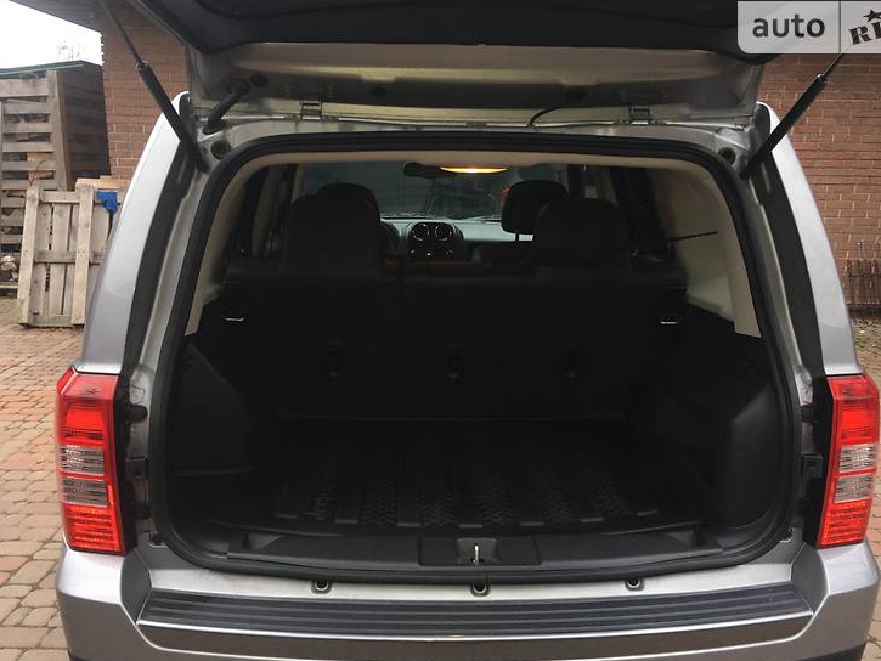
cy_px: 351
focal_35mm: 32
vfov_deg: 44.2
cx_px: 445
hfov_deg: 56.8
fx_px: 815
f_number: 2.2
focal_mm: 4.2
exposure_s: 1/33
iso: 32
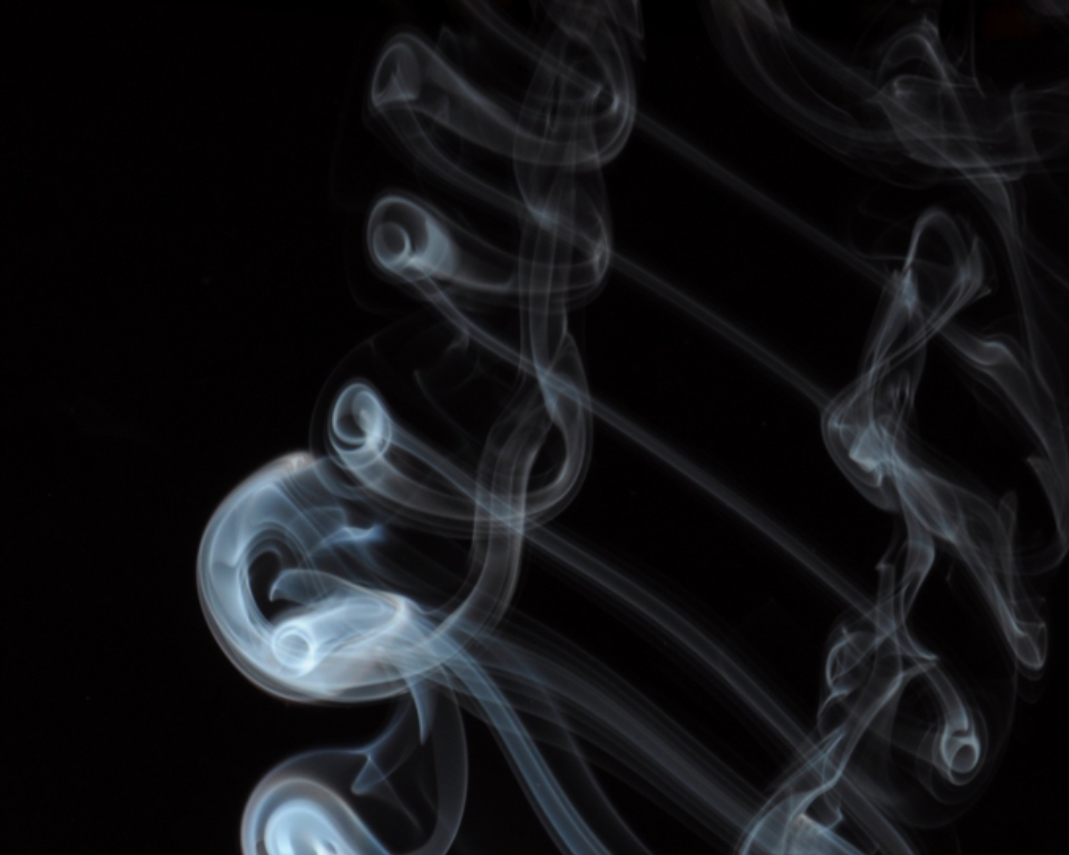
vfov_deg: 6.9
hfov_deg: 8.6
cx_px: 536
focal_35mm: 224
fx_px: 7079
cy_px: 653
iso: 200
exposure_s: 1/60
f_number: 36
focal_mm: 105
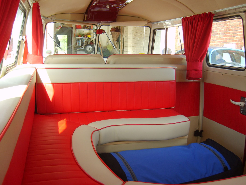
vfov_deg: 40.7
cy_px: 92
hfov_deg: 52.6
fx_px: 249
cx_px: 123
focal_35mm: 35
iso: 50
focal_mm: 5.8
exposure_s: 1/90
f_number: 2.8
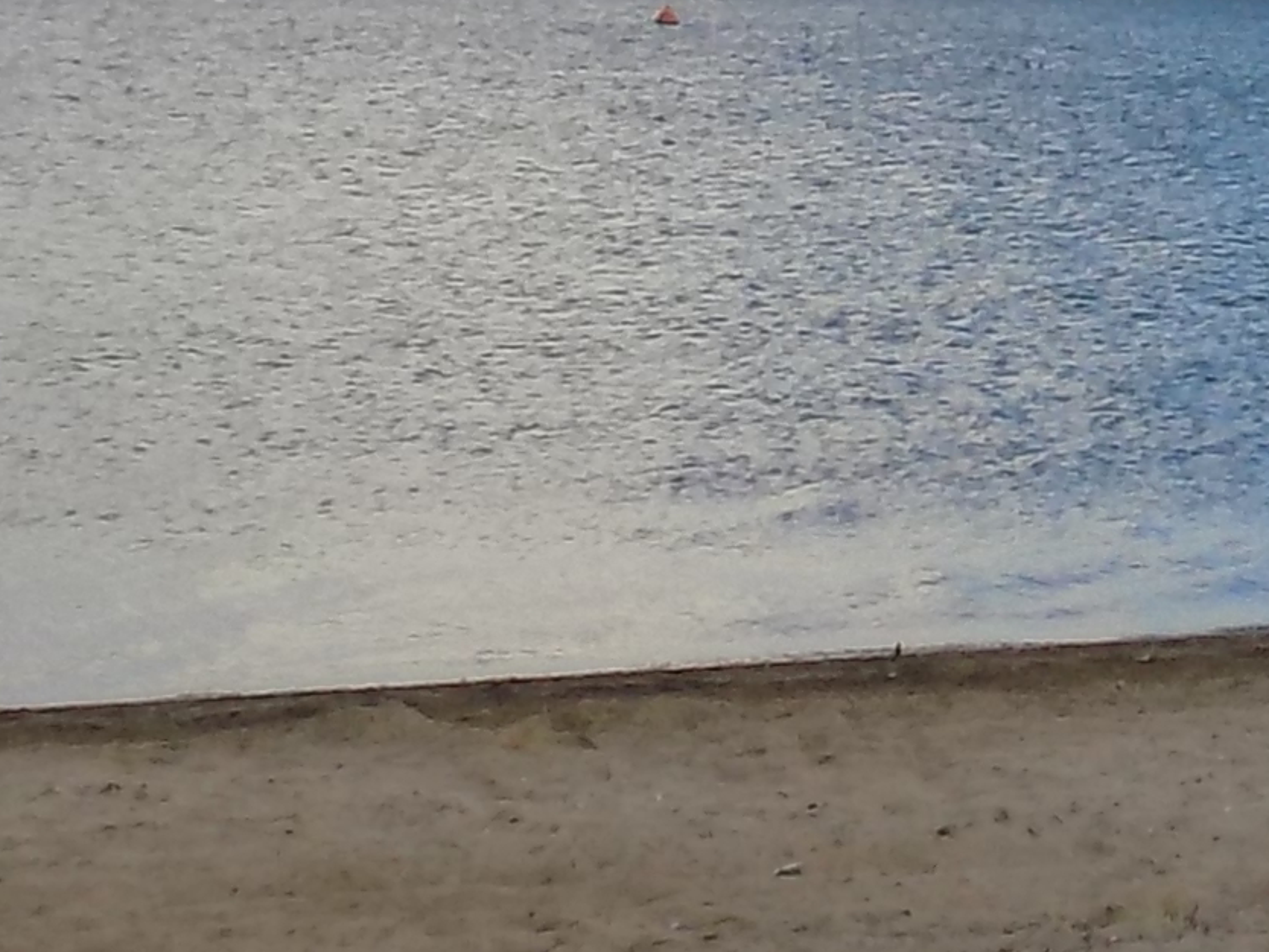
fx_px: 5207
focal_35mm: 142
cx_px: 1943
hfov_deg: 13.1
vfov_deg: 10.4
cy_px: 544
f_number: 3.1
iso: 80
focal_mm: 4
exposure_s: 1/640
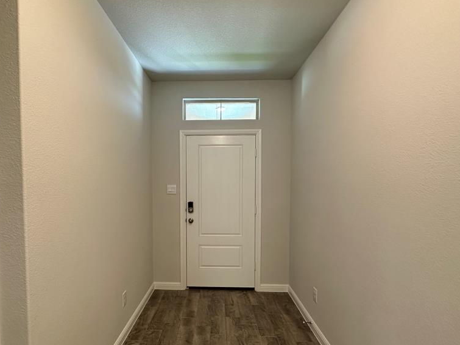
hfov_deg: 84.4
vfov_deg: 68.4
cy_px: 193
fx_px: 252
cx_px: 205
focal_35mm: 19
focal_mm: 2.22
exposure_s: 1/60
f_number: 2.2
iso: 160
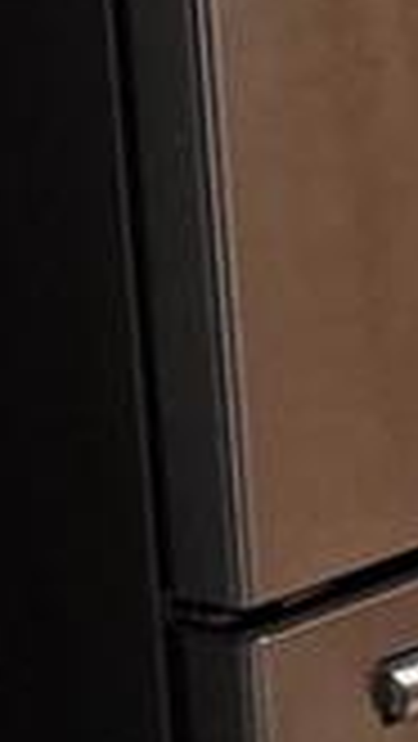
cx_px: 1659
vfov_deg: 10.2
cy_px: -207
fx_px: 4053
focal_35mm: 206
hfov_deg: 5.2
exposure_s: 1/24
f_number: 1.8
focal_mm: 5.4
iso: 125
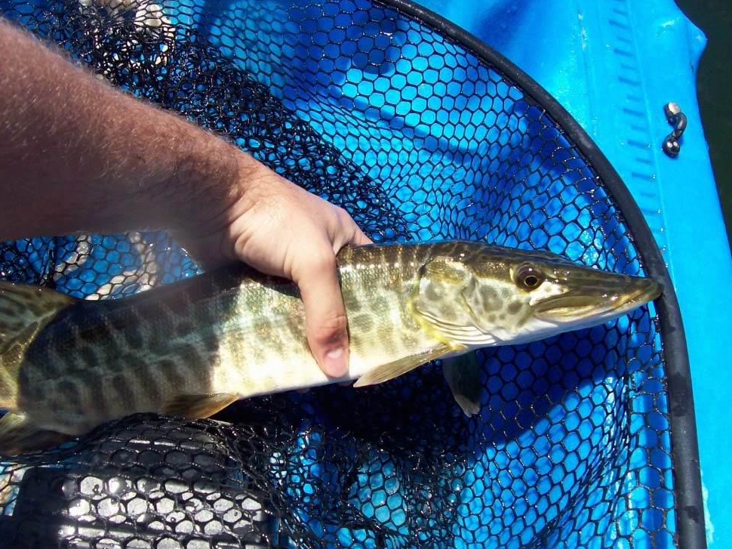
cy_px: 280
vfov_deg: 37.7
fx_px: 803
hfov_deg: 49.0
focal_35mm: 38
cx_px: 366
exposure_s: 1/542
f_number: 4.8
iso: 80
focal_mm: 6
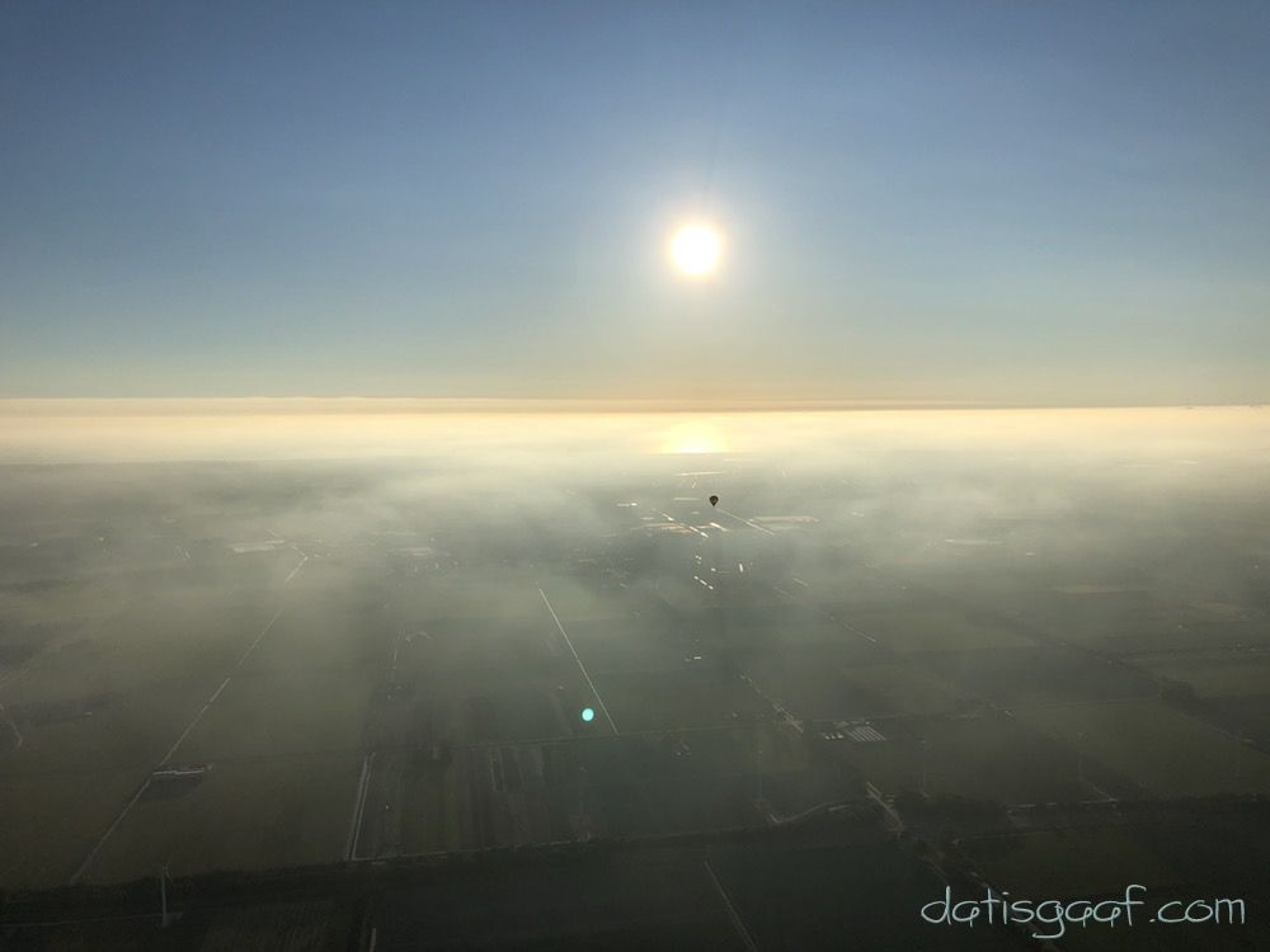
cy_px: 476
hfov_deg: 63.4
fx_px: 1027
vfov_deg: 49.7
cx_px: 635
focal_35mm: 28
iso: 25
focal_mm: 4
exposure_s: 1/8000
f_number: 1.8
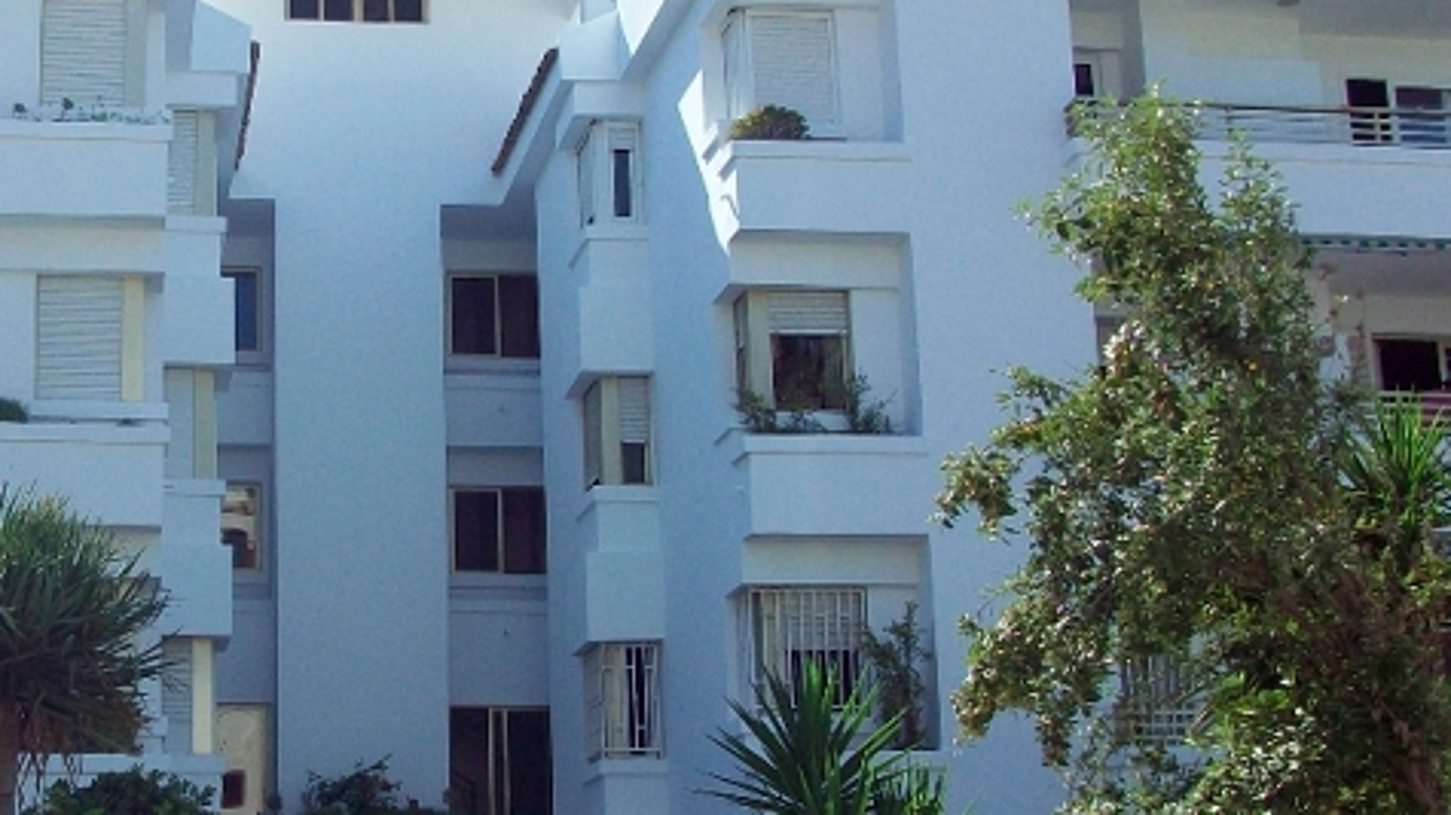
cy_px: 288
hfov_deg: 31.4
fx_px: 2539
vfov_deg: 18.2
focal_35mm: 66
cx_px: 397
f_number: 2.8
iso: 64
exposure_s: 1/640
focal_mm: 5.7
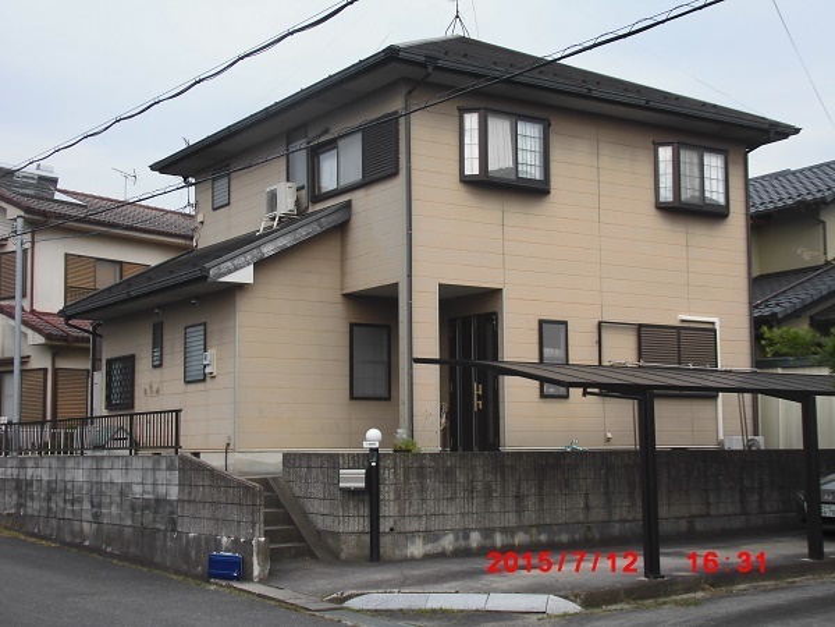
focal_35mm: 45
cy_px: 314
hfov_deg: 42.1
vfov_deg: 32.2
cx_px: 418
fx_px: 1085
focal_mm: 8.03
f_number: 3.8
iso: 64
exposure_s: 1/320
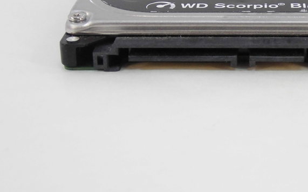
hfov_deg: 21.6
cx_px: 250
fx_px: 798
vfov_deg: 13.7
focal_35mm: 95
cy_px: 37
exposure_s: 1/125
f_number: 4
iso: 250
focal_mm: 8.85
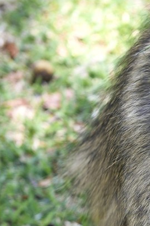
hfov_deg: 4.9
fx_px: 1745
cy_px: 290
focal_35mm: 279
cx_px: 262
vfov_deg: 7.3
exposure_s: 1/320
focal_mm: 70
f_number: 5
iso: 400
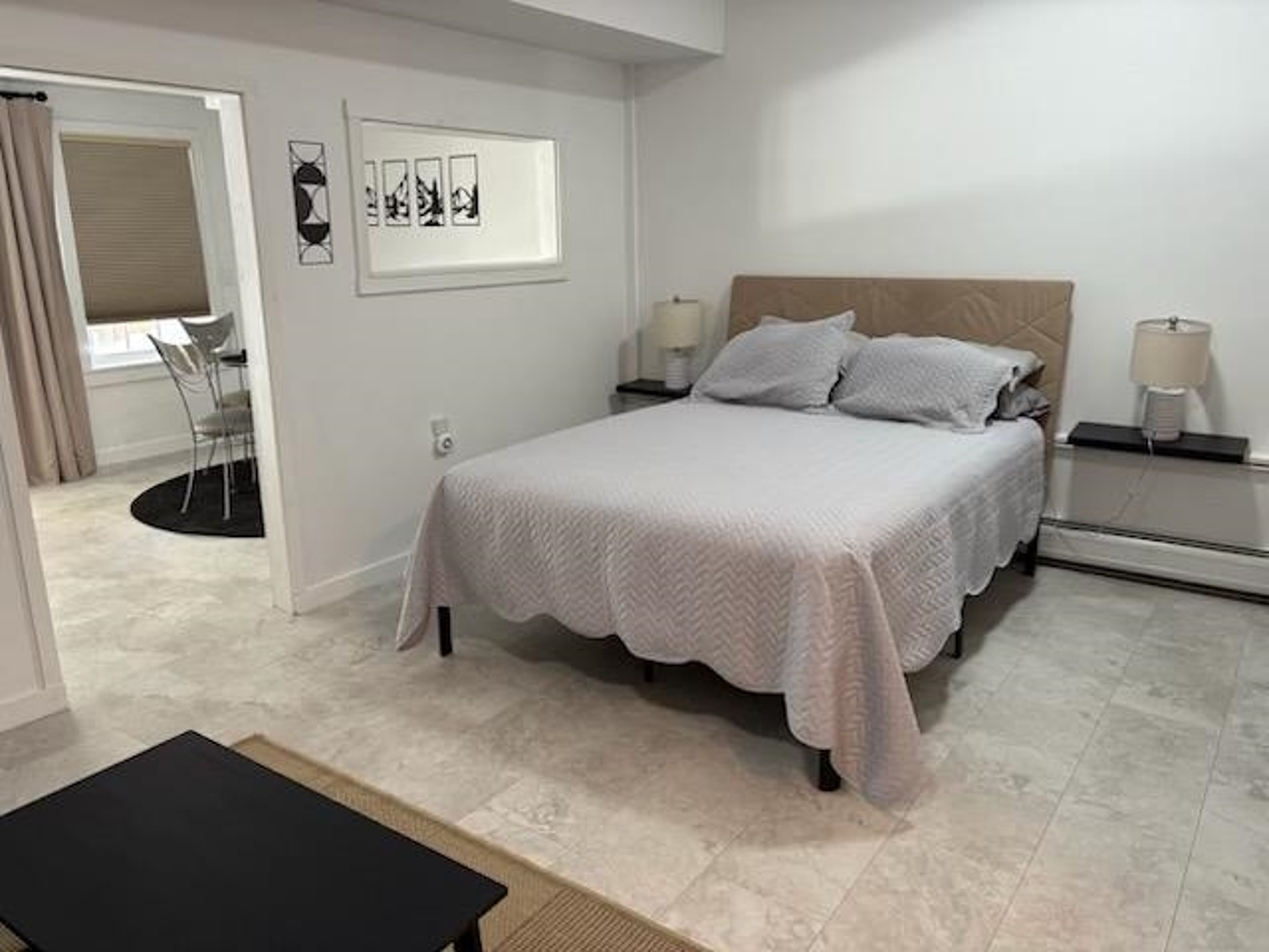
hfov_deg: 67.3
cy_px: 476
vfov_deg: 53.1
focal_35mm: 26
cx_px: 634
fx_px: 953
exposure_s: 1/60
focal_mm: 5.96
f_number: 1.6
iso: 125
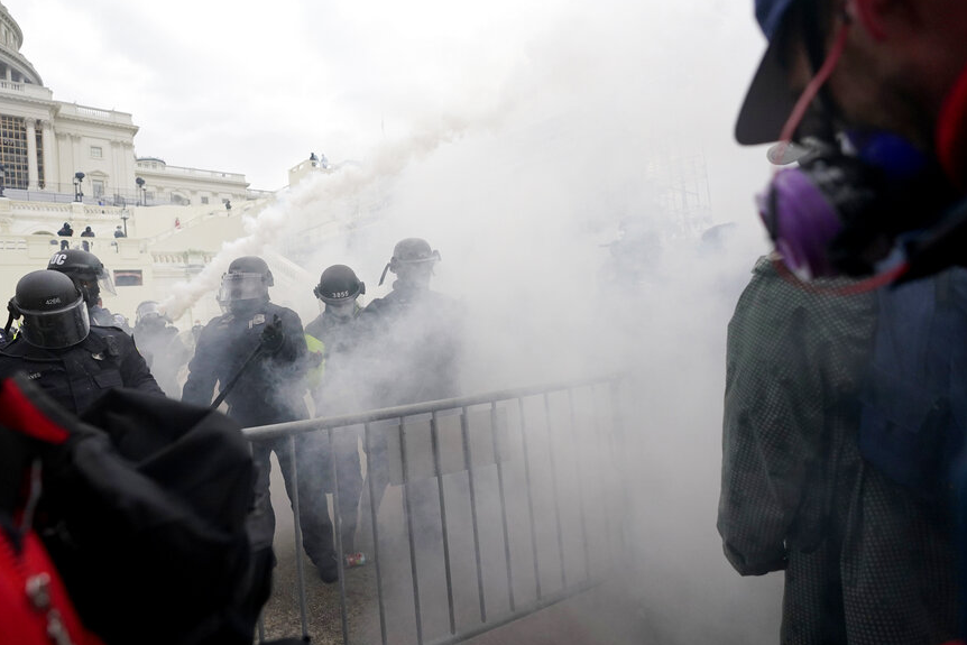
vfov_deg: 64.5
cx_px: 407
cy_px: 297
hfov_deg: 86.2
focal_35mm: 19
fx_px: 510
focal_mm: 16
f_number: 2.8
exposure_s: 1/10000
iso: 1600
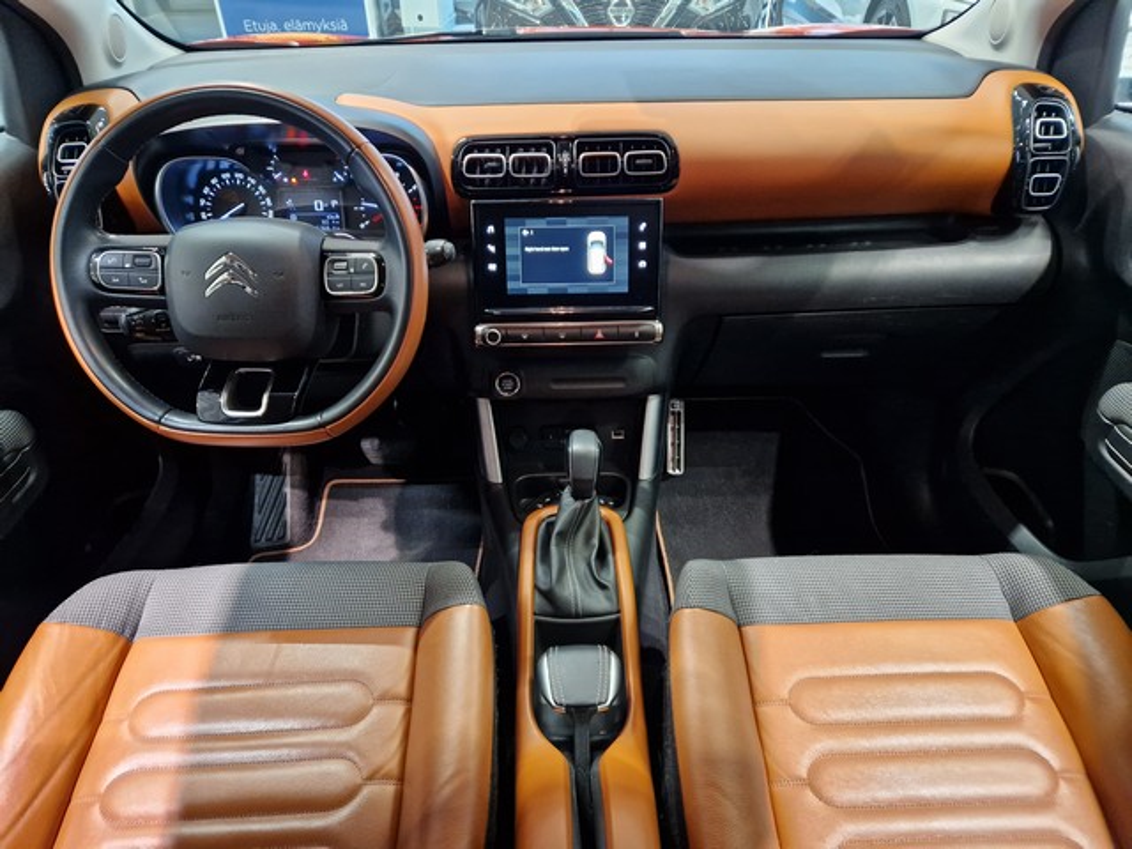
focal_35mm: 23
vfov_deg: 58.9
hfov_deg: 73.9
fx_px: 752
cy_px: 424
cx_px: 566
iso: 500
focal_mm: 5.4
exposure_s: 1/100
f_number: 1.8
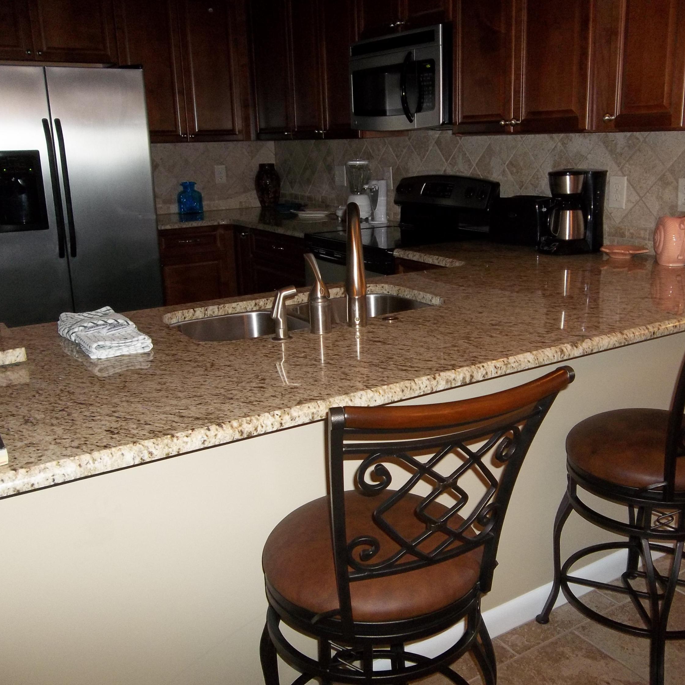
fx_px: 716
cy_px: 342
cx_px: 376
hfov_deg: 51.0
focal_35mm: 32
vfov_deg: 51.1
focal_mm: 4.9
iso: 160
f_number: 3.5
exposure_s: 1/30
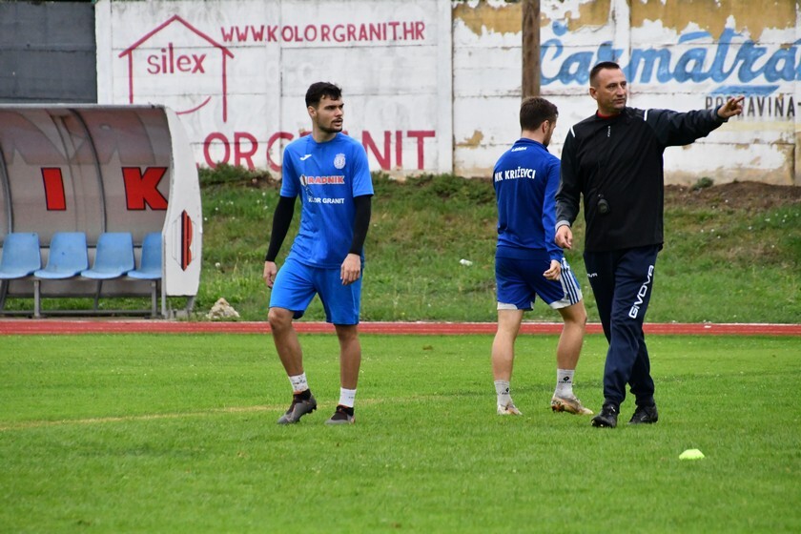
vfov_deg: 3.1
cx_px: 400
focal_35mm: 450
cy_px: 267
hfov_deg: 4.6
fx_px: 10012
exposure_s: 1/1000
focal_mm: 300
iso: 6400
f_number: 8
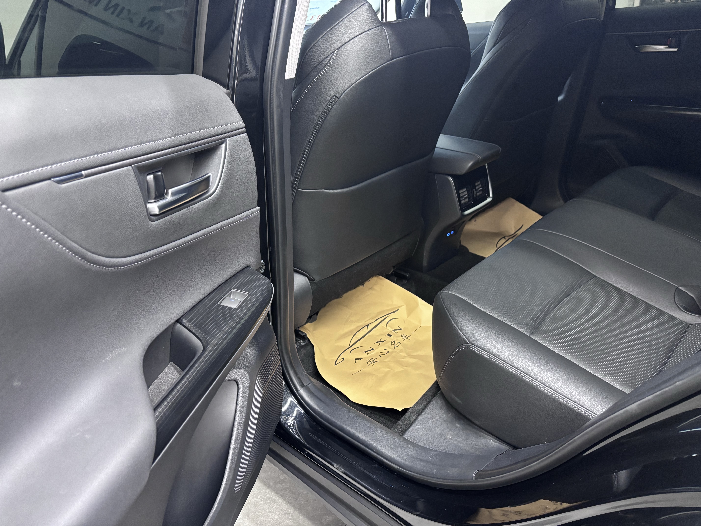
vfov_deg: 53.1
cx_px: 350
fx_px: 527
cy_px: 263
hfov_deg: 67.3
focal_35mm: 26
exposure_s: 1/33
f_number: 1.6
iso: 500
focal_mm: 5.96
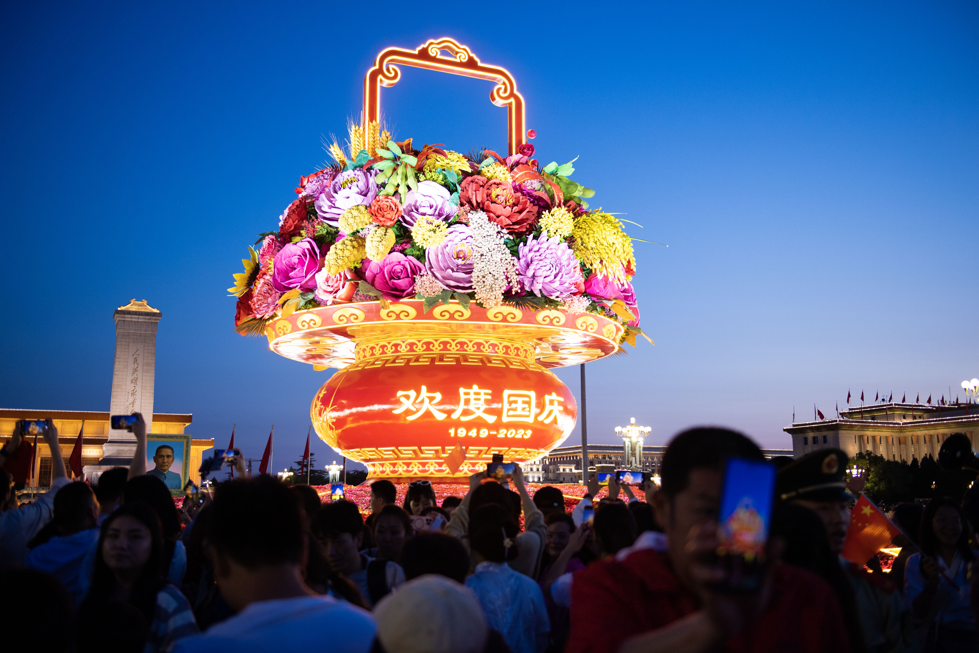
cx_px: 490
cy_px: 326
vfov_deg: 36.9
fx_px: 979
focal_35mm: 36
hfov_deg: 53.1
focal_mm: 36
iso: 1100
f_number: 2.8
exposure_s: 1/200
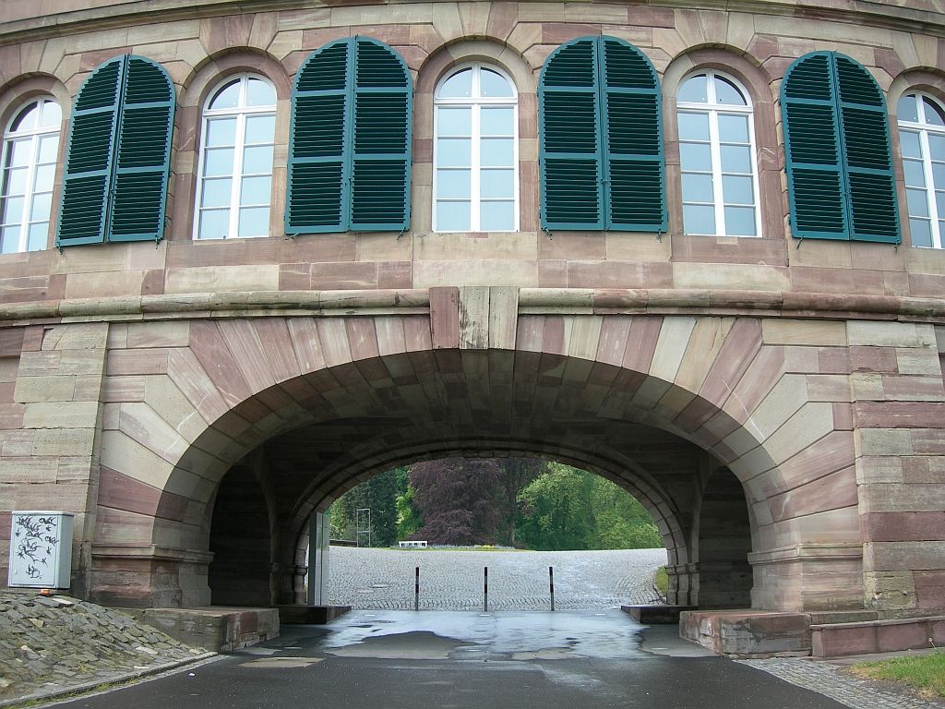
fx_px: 1037
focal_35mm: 38
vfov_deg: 37.7
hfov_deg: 49.0
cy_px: 354
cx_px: 472
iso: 50
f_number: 2.8
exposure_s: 1/296
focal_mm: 7.8
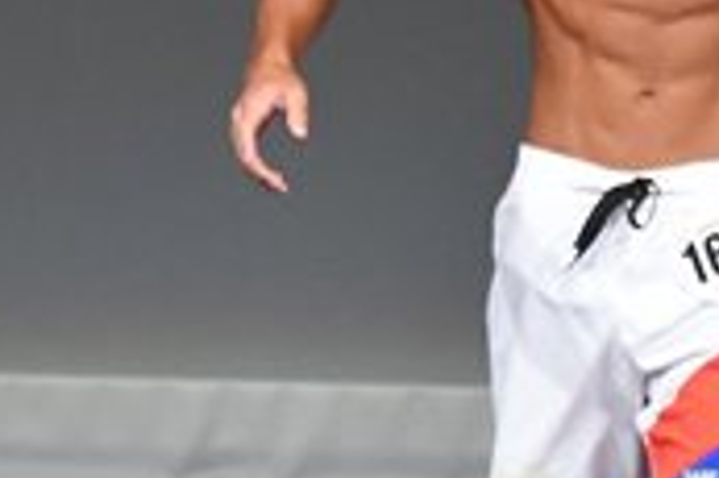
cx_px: 754
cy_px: 333
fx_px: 30827
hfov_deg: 1.3
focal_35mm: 1545
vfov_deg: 0.9
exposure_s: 1/400
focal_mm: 230
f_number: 5.6
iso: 5000
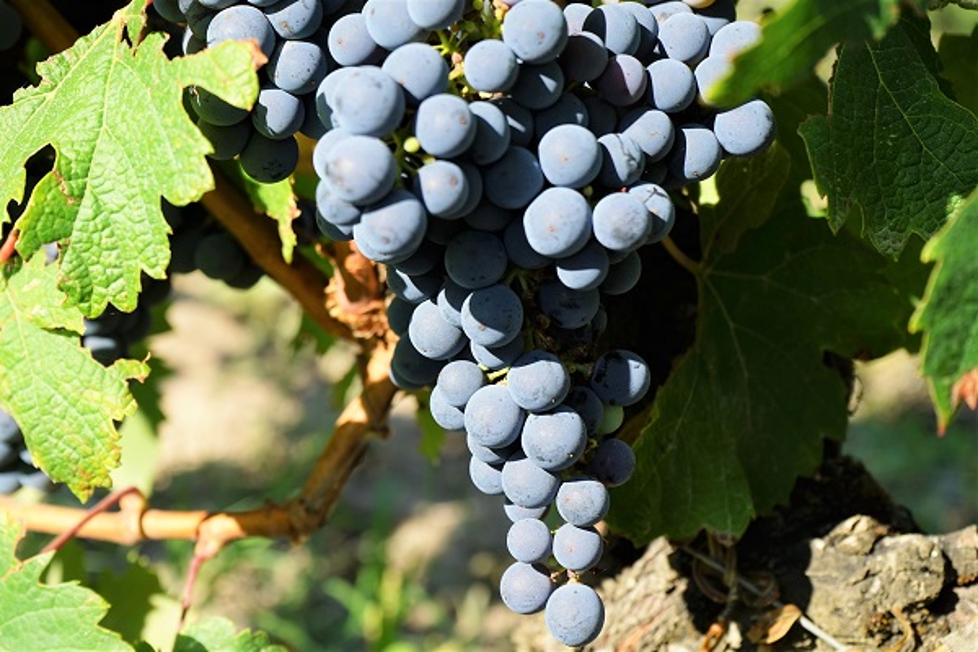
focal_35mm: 70
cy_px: 326
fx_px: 1902
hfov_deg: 28.8
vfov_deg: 19.5
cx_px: 489
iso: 100
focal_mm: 70
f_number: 8
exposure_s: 1/100
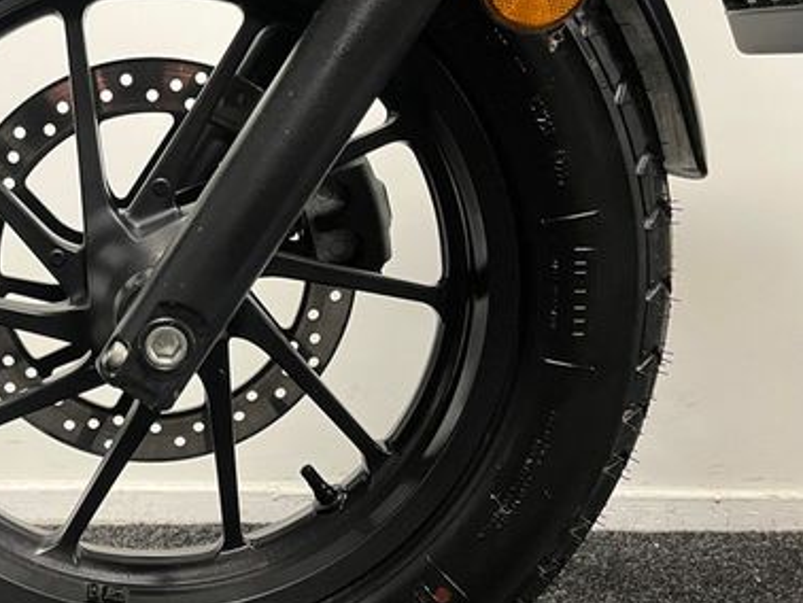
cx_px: 147
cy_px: 246
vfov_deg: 32.8
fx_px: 1021
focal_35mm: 44
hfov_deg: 40.9
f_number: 1.6
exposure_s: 1/50
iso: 250
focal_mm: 5.1
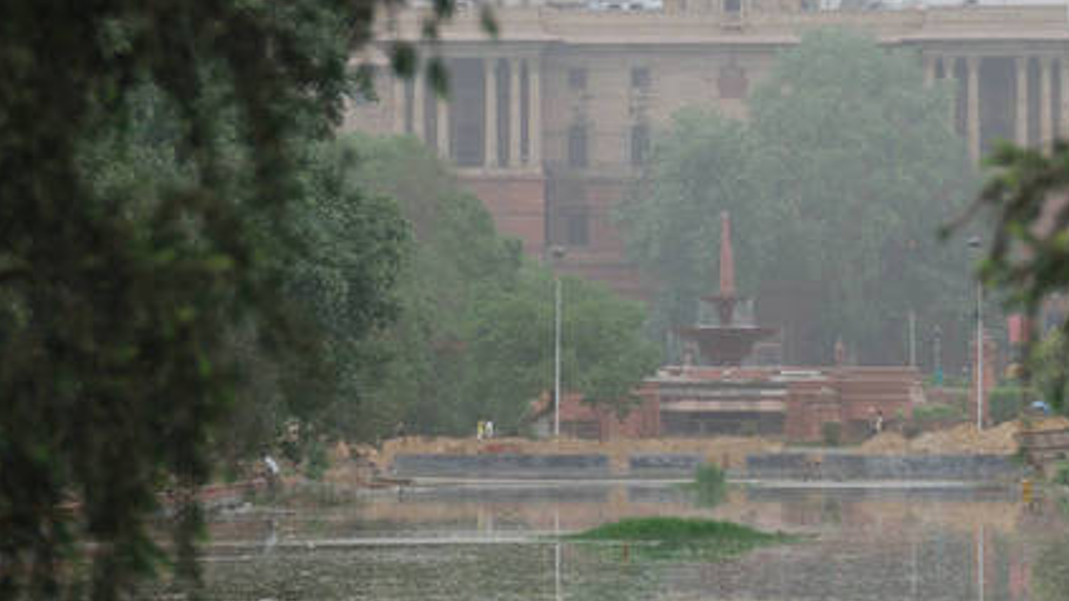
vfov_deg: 2.3
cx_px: 695
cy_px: 124
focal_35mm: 520
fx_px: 14741
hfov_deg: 4.2
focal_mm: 200
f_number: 5.6
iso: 100
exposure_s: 1/125
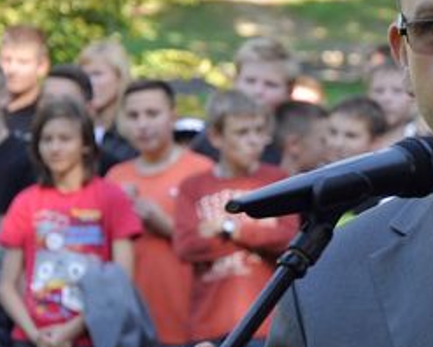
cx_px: 501
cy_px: 223
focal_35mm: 363
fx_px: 4651
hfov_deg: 5.3
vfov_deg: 4.3
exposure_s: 1/160
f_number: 5.3
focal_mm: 75
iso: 400
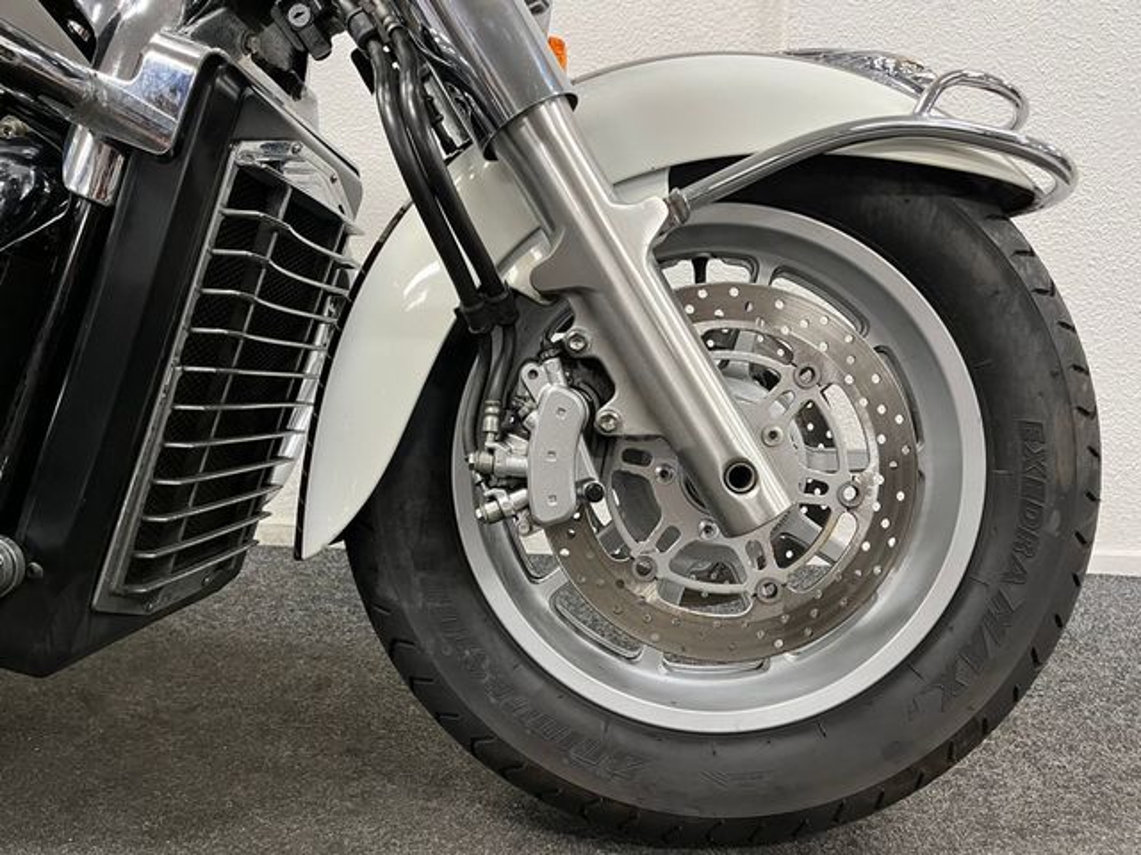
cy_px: 428
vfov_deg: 53.1
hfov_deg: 67.3
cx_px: 570
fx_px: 857
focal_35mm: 26
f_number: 1.6
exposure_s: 1/50
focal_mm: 5.1
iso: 250
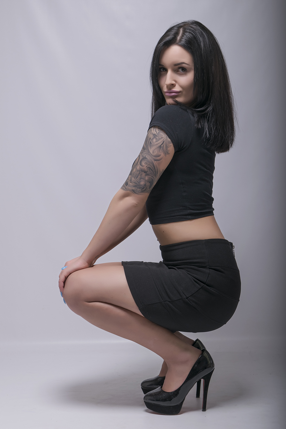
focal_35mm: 72
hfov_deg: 18.9
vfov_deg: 28.1
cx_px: 143
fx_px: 858
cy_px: 214
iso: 100
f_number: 10
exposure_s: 1/200
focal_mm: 48
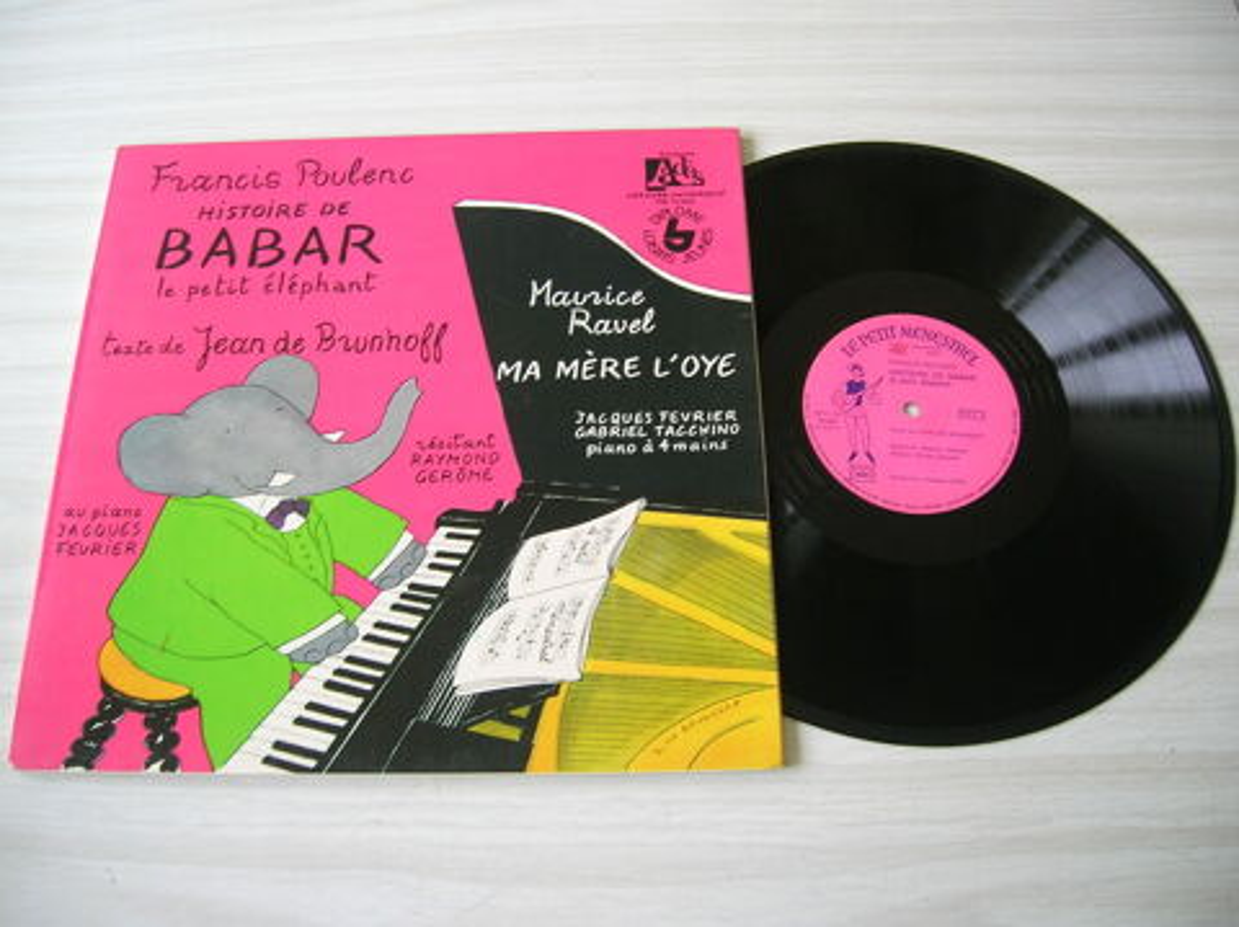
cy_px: 464
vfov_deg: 41.7
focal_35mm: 34
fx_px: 1216
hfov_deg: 54.0
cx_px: 620
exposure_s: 1/15.7
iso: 50
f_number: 2.9
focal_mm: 5.7
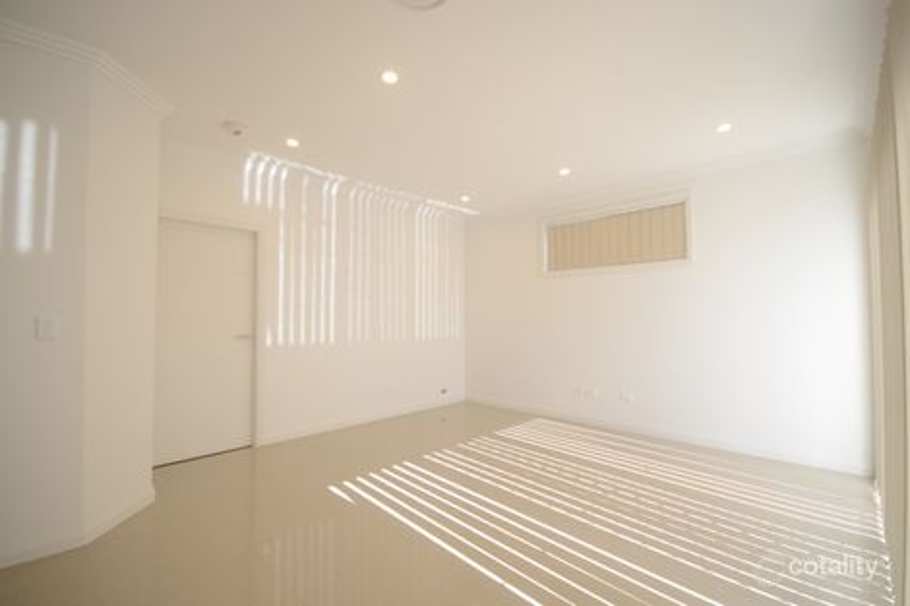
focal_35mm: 15
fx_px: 379
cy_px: 303
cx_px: 455
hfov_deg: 100.4
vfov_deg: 77.3
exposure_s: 1/400
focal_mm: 10
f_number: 6.3
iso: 1000
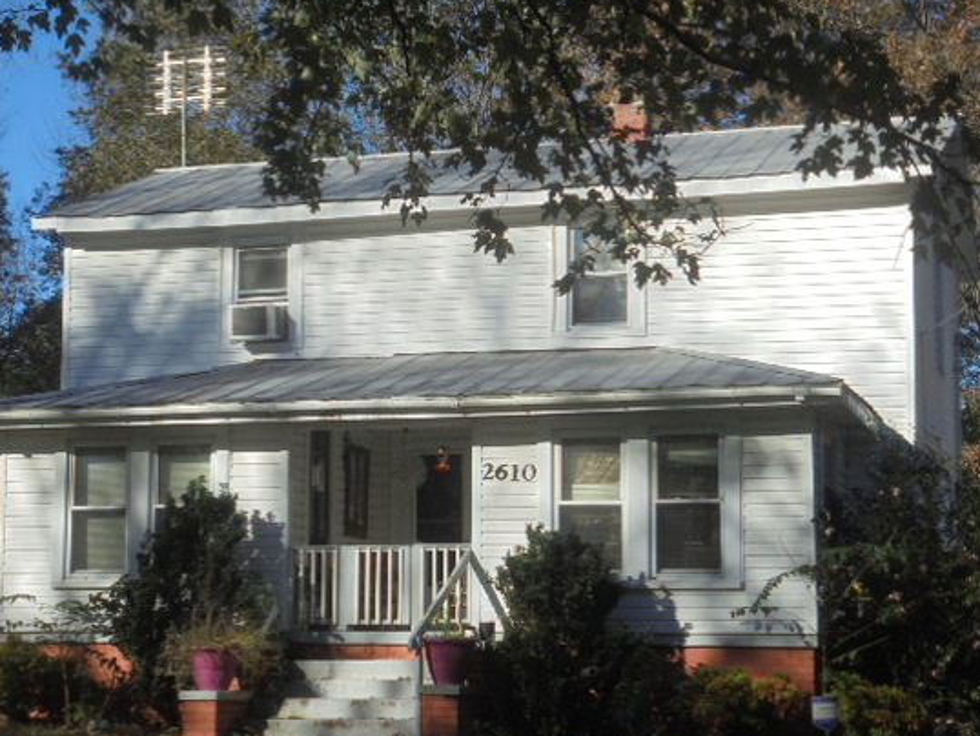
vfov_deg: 19.6
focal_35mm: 75
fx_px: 2124
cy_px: 422
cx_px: 429
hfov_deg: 26.0
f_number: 5.6
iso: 100
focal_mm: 11.5
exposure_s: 1/400
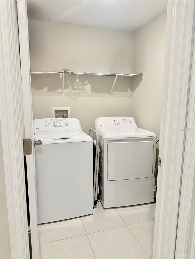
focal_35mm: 24
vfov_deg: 71.6
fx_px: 180
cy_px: 130
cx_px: 98
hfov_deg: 56.8
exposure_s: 1/60
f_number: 1.78
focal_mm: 6.76
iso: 125
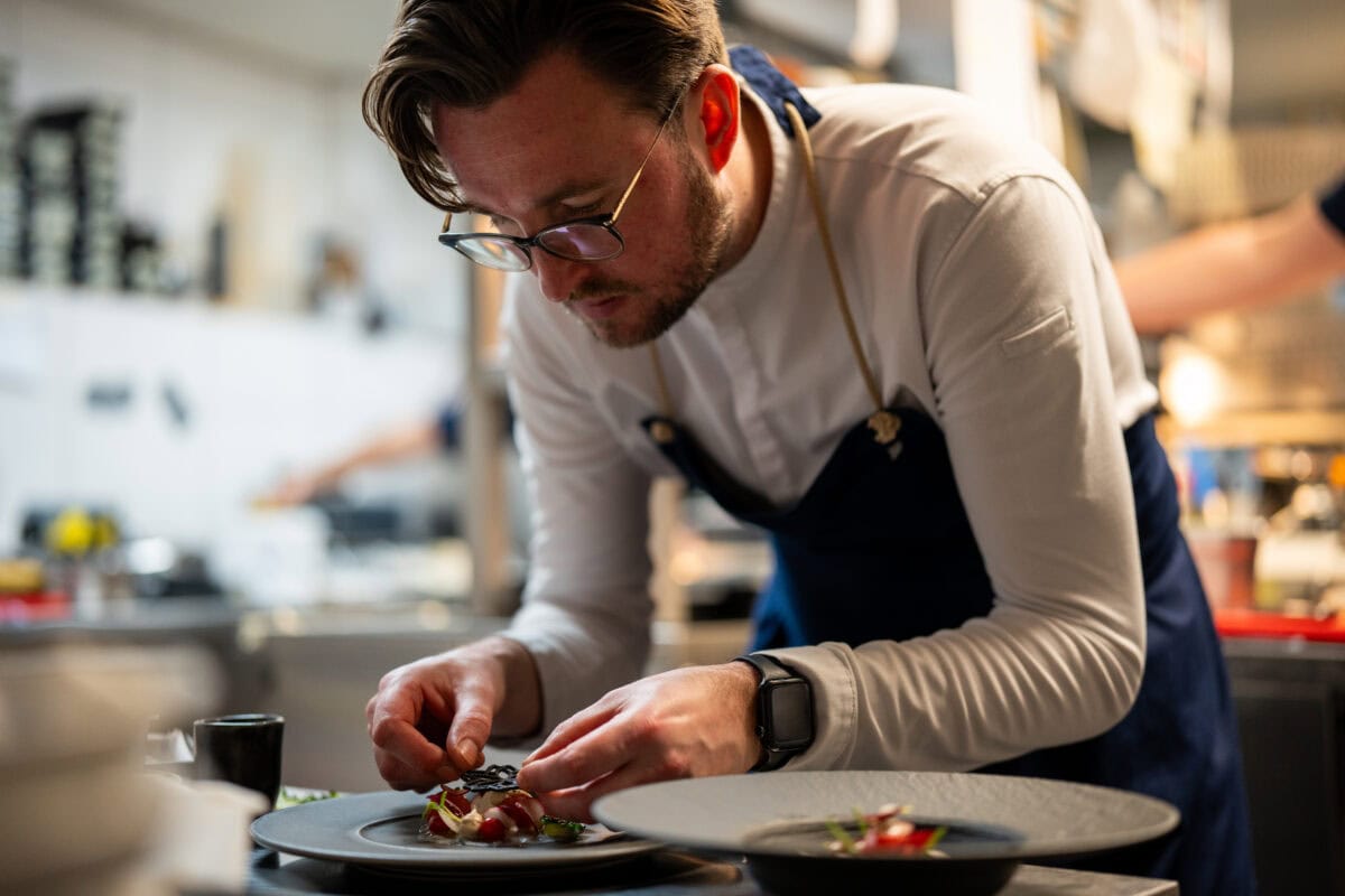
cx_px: 672
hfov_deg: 39.6
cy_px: 448
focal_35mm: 50
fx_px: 1868
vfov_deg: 27.0
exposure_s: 1/250
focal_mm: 50
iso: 800
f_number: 1.4
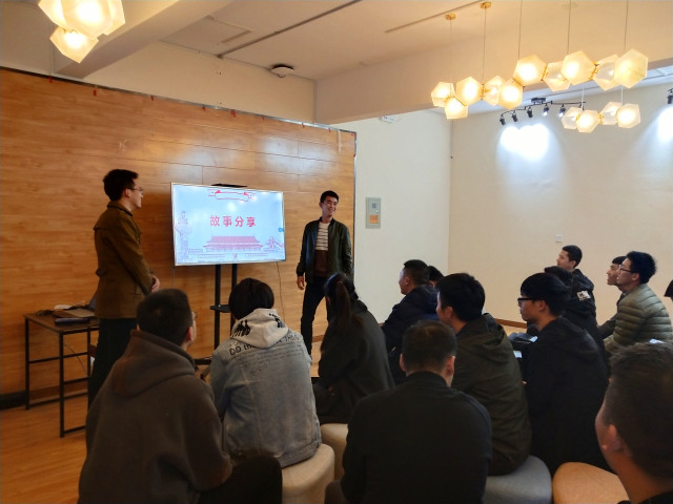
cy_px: 252
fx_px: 583
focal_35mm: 30
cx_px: 336
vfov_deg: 46.8
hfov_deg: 60.0
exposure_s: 1/50
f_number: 1.8
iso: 171
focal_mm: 3.95
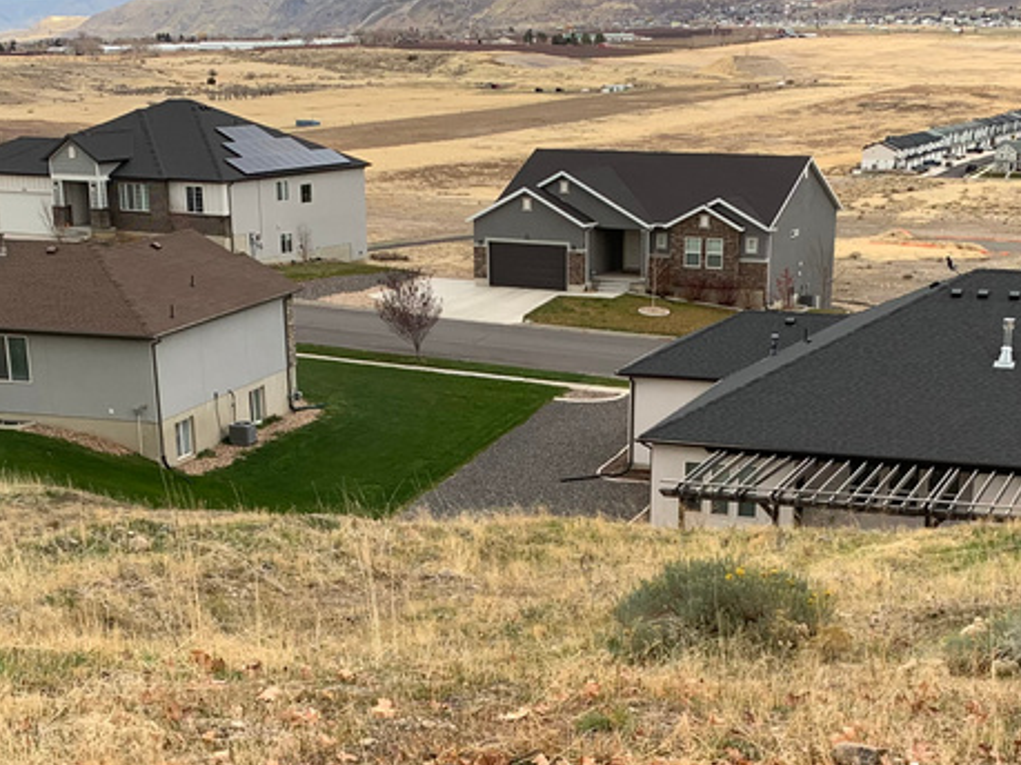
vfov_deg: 24.5
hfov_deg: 33.2
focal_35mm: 58
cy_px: 687
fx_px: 1710
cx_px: 563
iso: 25
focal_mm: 4.25
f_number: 1.8
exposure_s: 1/442
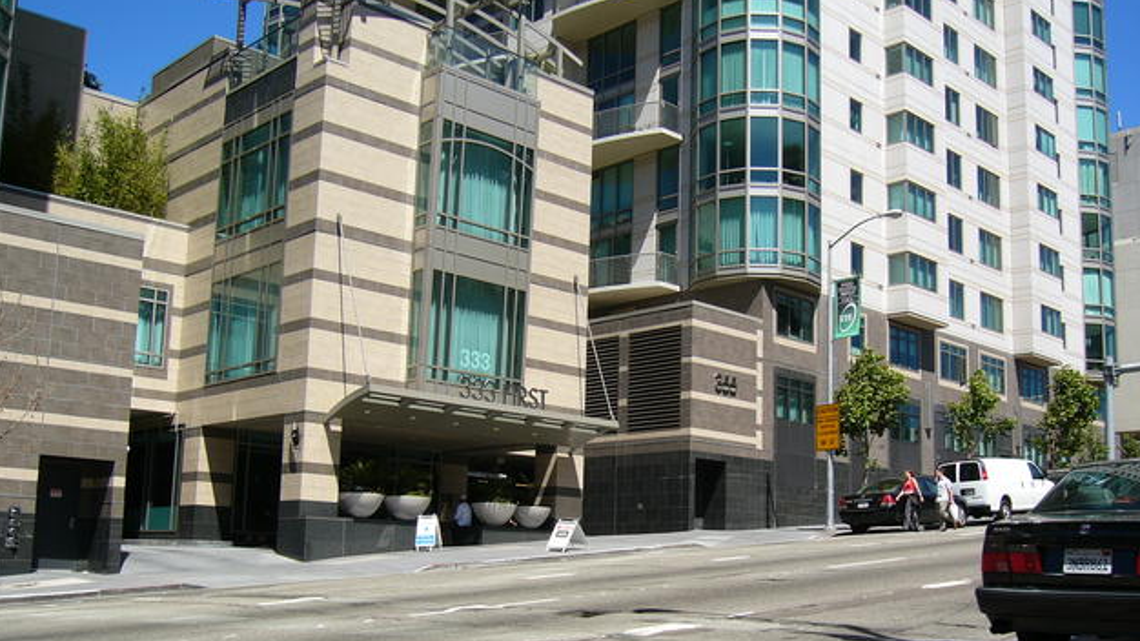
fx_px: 1179
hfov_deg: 51.6
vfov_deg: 30.3
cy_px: 399
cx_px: 575
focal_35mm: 39
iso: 50
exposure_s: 1/125
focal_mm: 5.8
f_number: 8
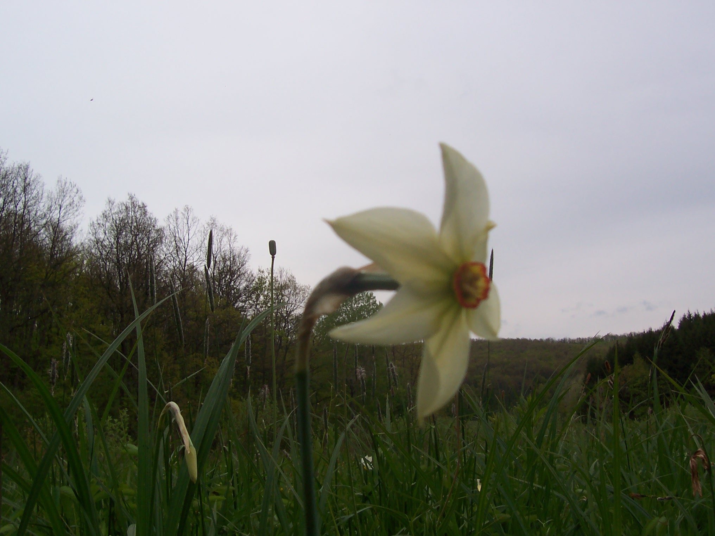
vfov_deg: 38.7
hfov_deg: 50.1
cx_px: 358
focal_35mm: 37
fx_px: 764
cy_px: 268
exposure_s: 1/750
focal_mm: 5.6
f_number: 5.6
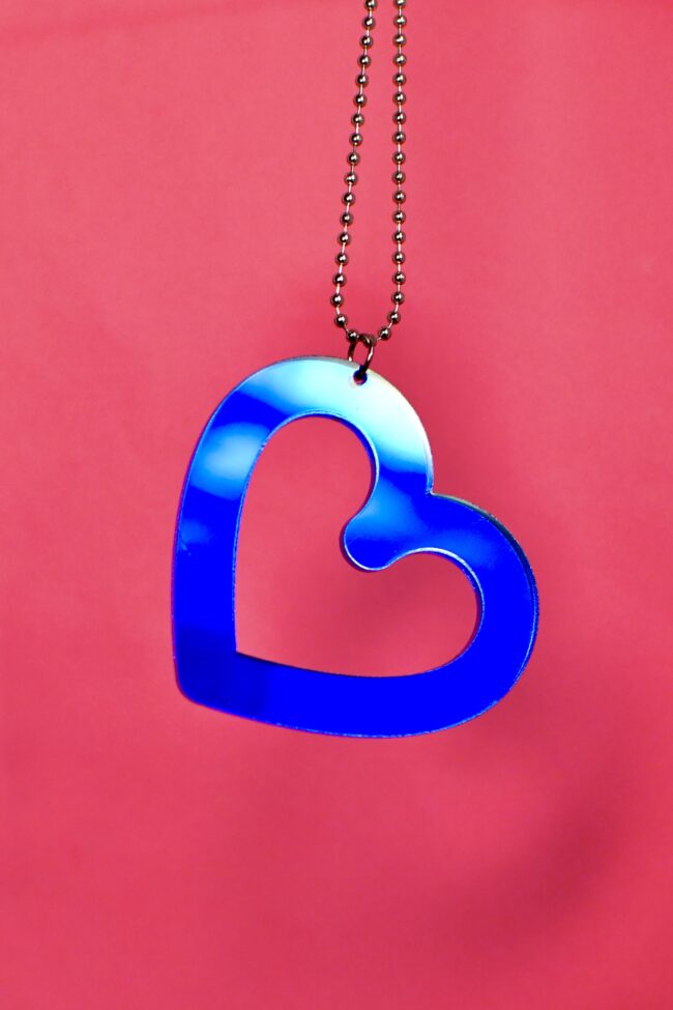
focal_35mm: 52
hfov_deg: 26.0
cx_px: 336
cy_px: 505
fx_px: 1458
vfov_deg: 38.2
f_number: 5
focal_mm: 35
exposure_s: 1/640
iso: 2000
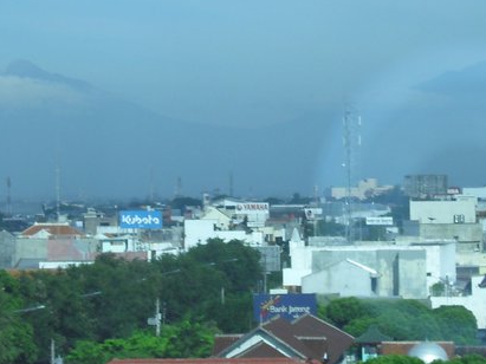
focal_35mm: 162
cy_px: 110
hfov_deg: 12.2
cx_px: 257
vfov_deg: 9.1
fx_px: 2274
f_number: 10.4
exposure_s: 1/80
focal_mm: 10.7
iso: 100
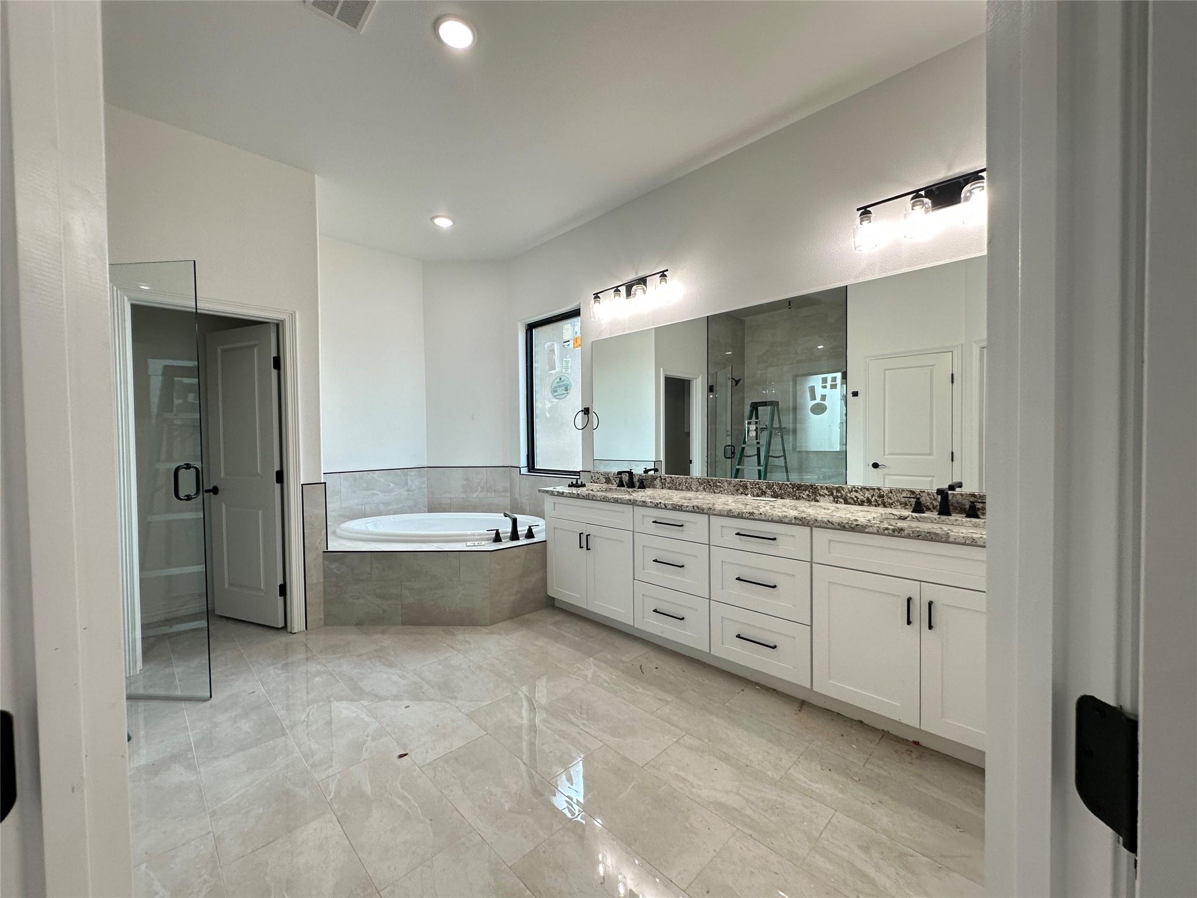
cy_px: 449
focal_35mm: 14
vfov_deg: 85.7
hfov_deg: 102.1
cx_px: 598
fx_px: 484
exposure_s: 1/120
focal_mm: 2.22
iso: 125
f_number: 2.2
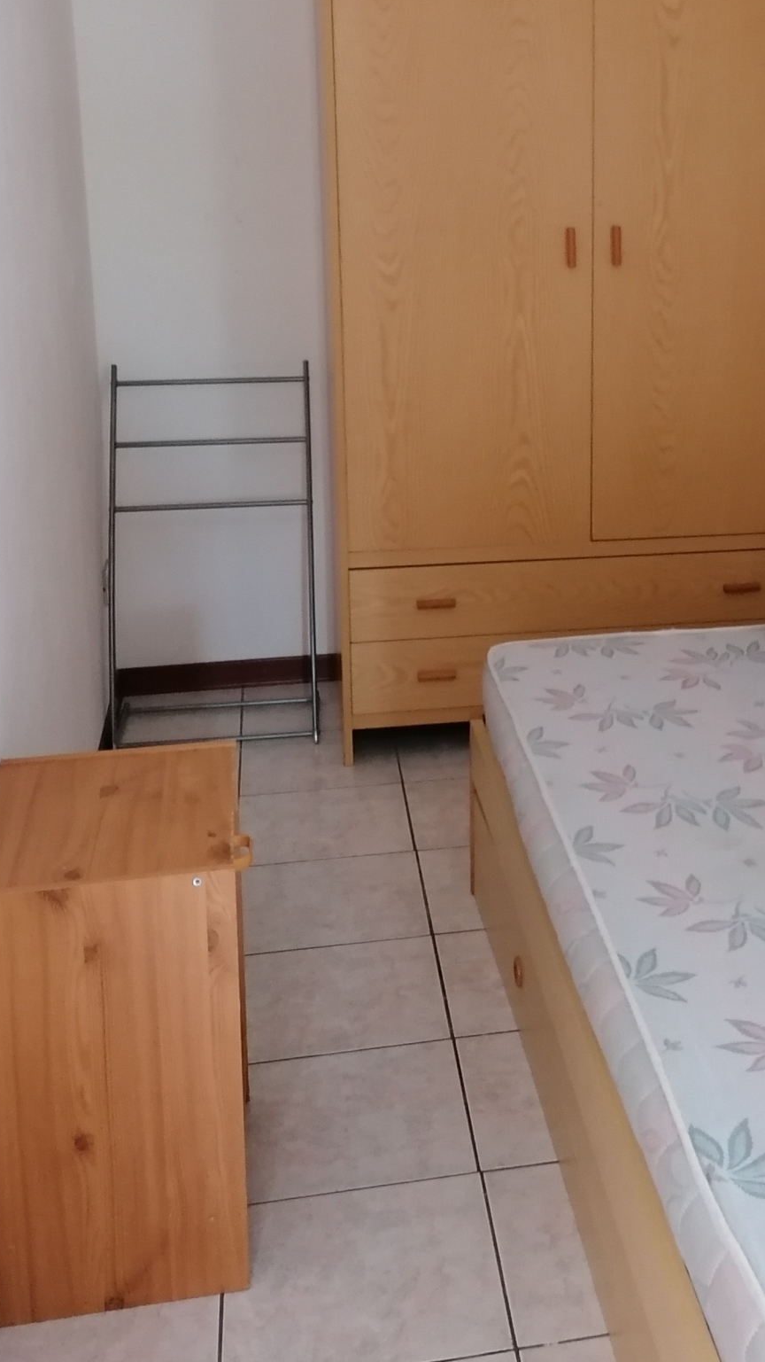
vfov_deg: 41.6
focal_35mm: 49
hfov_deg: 23.9
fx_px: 1768
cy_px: 462
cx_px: 653
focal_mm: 4.75
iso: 640
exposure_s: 1/20
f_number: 1.8
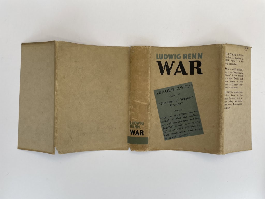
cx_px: 132
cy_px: 100
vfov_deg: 53.1
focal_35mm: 26
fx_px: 199
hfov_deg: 67.3
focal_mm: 4.2
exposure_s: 1/330
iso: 32
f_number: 1.6
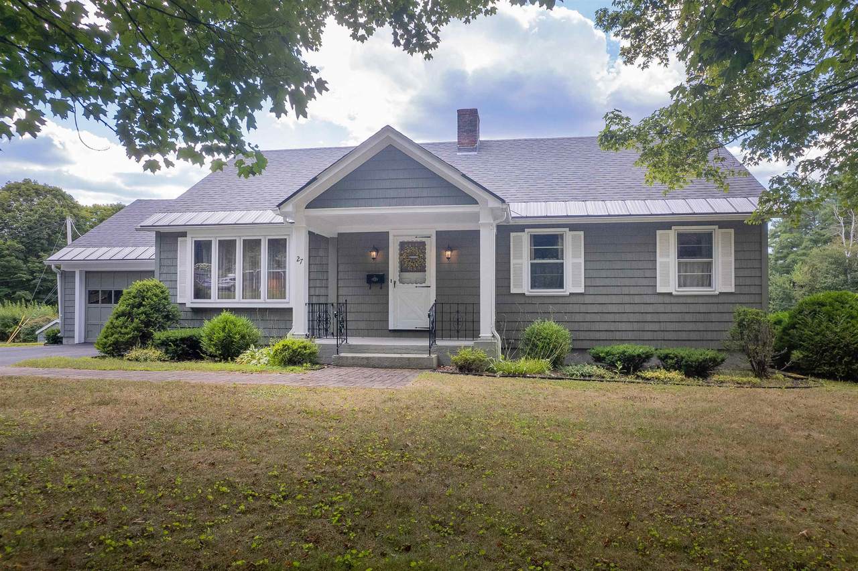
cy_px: 286
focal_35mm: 22
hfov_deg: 78.6
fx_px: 524
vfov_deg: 57.2
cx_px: 429
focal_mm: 8.38
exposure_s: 1/80
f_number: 2.8
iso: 100
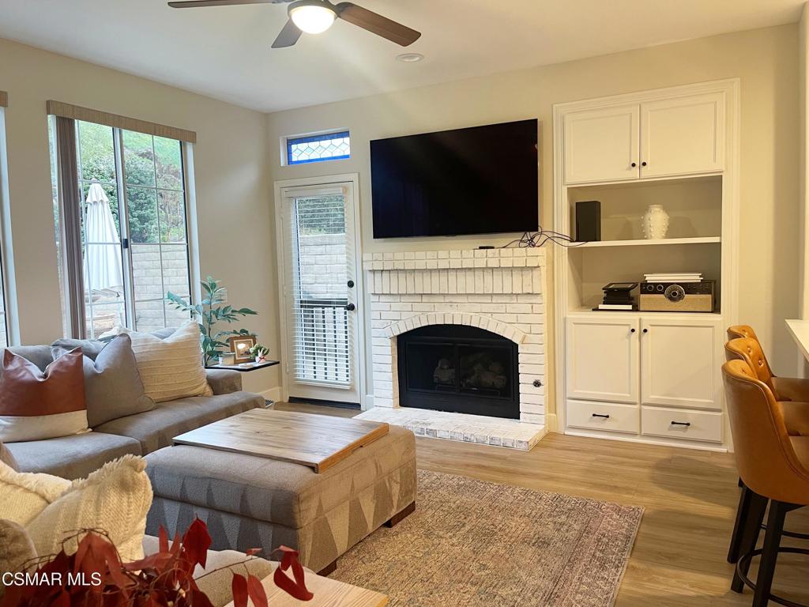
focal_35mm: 25
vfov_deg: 54.9
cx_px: 404
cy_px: 304
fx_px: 584
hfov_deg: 69.4
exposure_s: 1/60
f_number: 1.6
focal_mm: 5.1
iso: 200
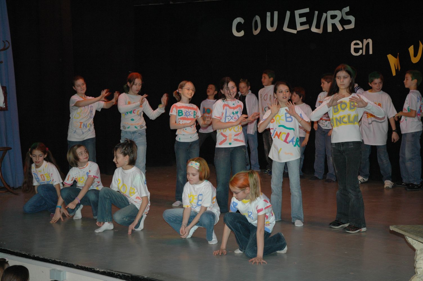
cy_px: 140
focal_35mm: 66
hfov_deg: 30.5
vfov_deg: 20.6
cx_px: 212
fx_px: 775
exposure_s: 1/60
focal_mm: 44
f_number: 4.5
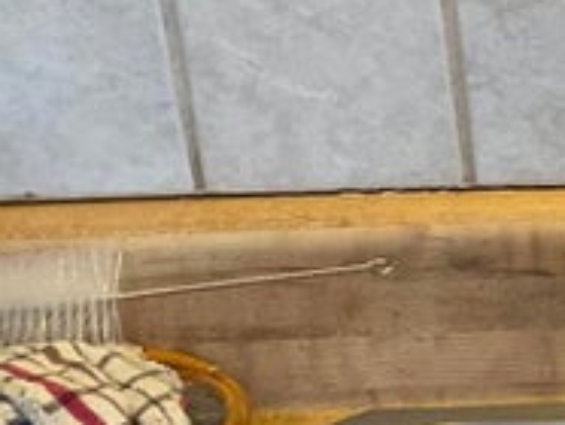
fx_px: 2174
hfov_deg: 13.0
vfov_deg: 11.0
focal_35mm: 133
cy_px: 449
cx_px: 1098
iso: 160
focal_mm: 3
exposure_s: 1/60
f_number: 1.8
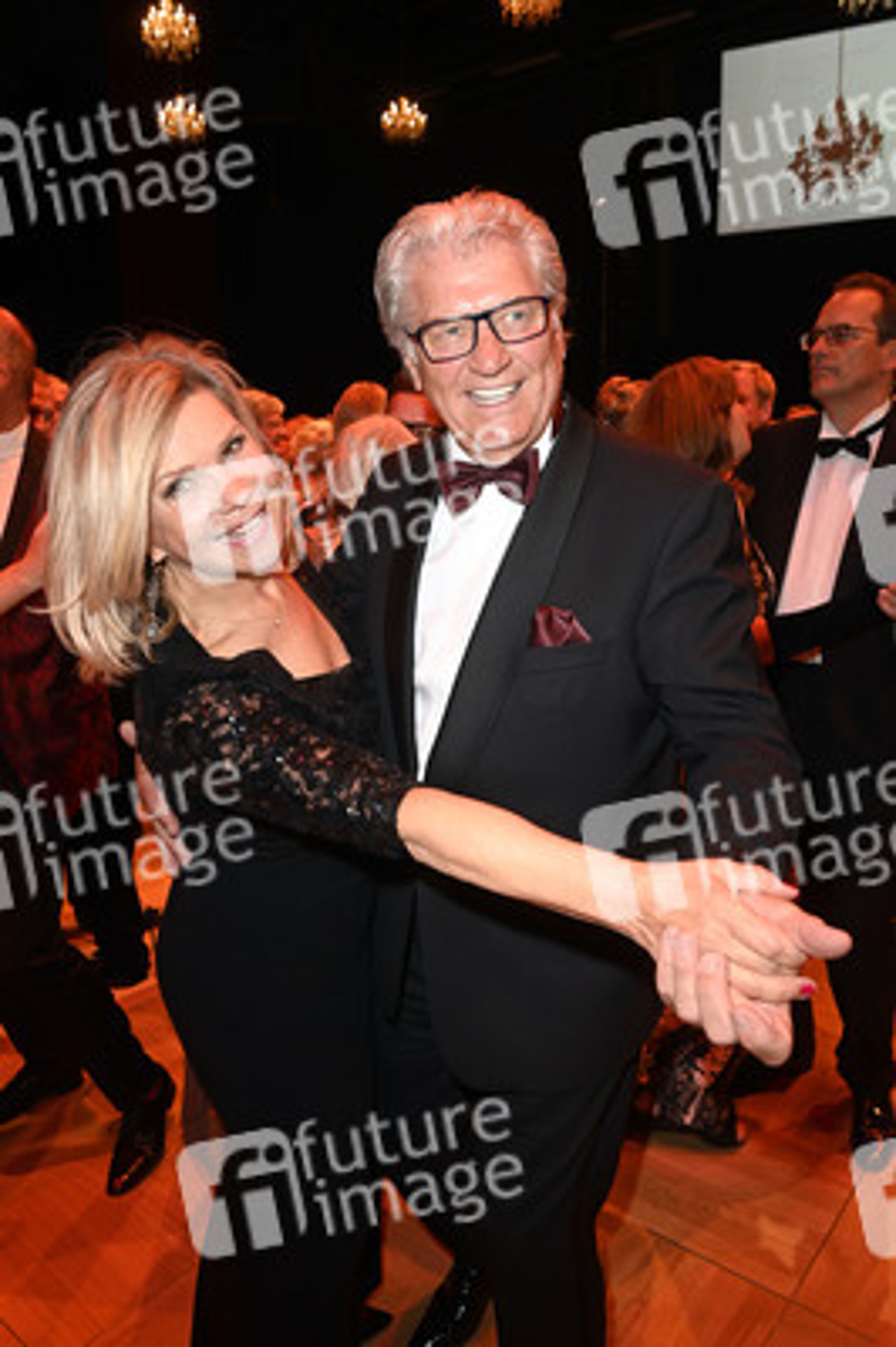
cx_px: 448
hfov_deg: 47.9
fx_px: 1010
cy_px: 674
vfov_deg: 67.4
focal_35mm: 27
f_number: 5.6
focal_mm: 27
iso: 1600
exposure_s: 1/160
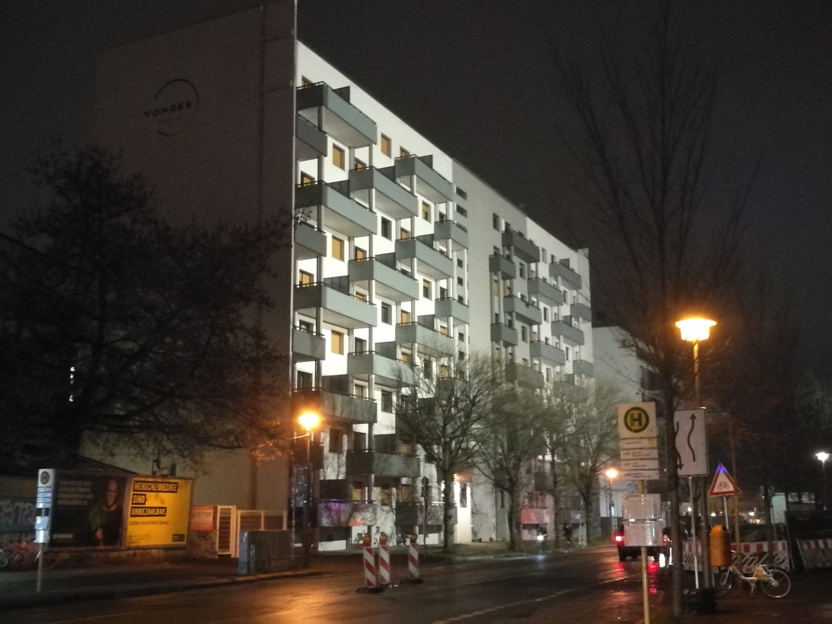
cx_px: 416
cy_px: 312
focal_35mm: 41
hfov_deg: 45.8
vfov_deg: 35.1
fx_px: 985
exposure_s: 1/16.7
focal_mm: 4.5
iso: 1600
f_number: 2.2
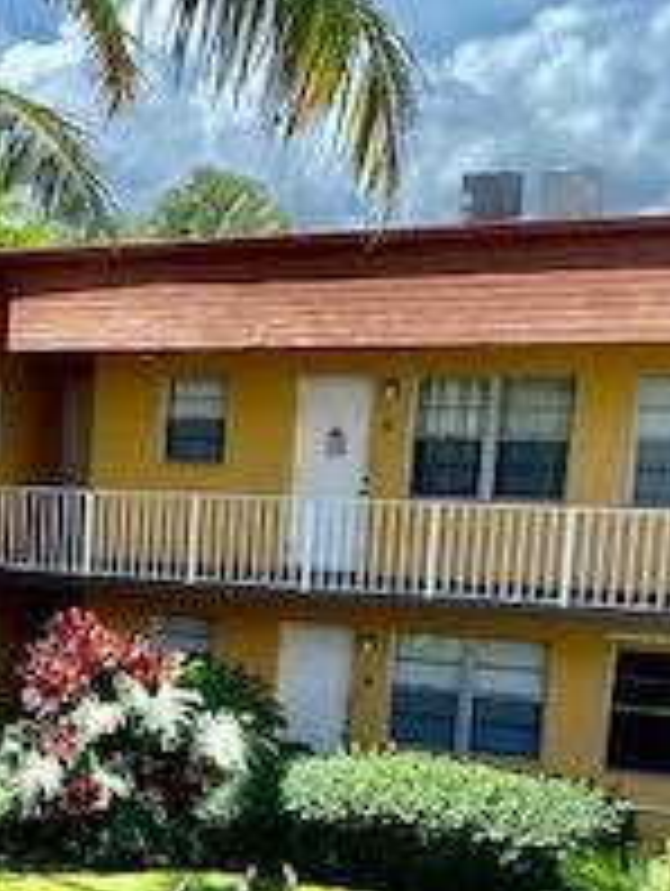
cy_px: 932
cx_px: -153
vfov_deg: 22.2
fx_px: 2163
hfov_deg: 16.8
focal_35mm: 84
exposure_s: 1/1053
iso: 32
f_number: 1.8
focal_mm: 4.25
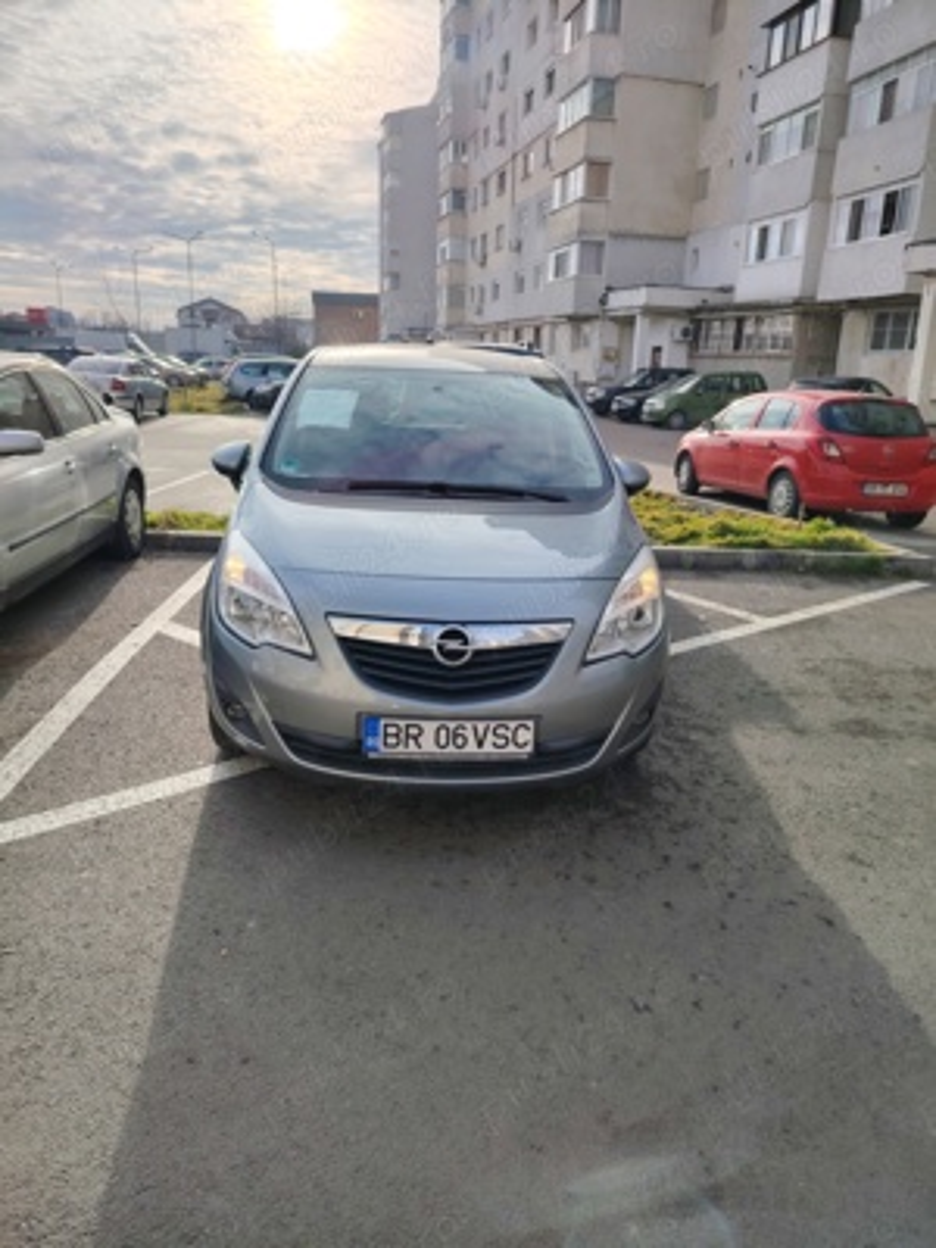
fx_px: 865
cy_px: 624
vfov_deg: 71.6
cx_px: 468
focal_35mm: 24
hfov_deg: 56.8
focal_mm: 5.25
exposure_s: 1/782
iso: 100
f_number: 1.75
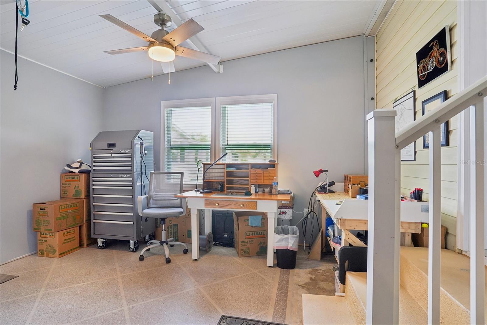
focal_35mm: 17
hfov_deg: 93.3
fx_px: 230
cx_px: 244
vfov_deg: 70.4
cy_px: 162
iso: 400
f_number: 9
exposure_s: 1/13
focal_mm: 17
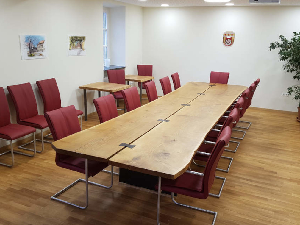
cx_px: 144
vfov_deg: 42.9
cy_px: 110
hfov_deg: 55.3
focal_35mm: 33
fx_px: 286
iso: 64
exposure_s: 1/50
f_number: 1.7
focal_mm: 4.2
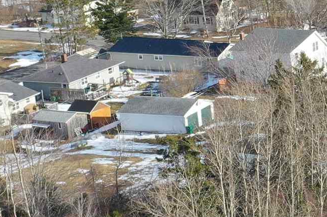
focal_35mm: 132
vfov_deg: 10.4
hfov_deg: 13.2
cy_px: 78
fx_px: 1198
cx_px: 680
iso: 100
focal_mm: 10.26
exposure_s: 1/320
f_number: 5.6
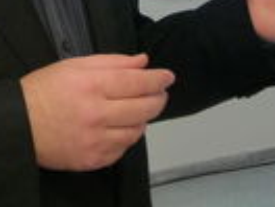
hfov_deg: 17.5
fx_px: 842
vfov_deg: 13.3
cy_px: -85
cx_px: -73
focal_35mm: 106
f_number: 3.3
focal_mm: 4.7
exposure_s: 1/30
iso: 320
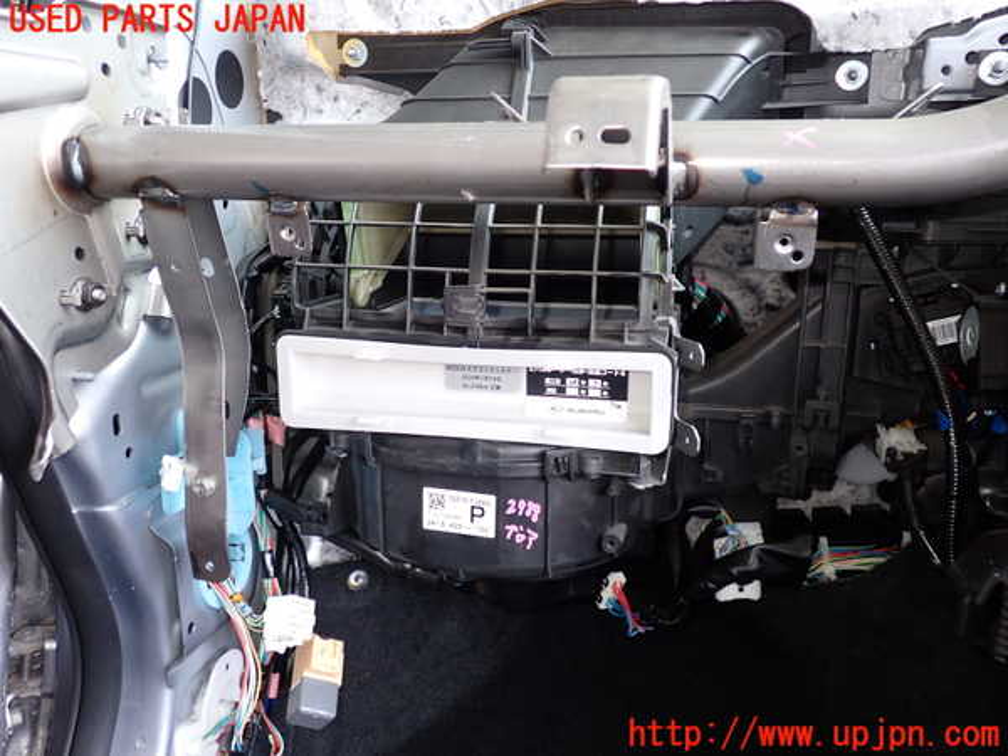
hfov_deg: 60.0
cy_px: 378
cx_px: 504
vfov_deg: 46.8
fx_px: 874
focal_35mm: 30
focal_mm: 5.4
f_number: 2.3
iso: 125
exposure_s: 1/60
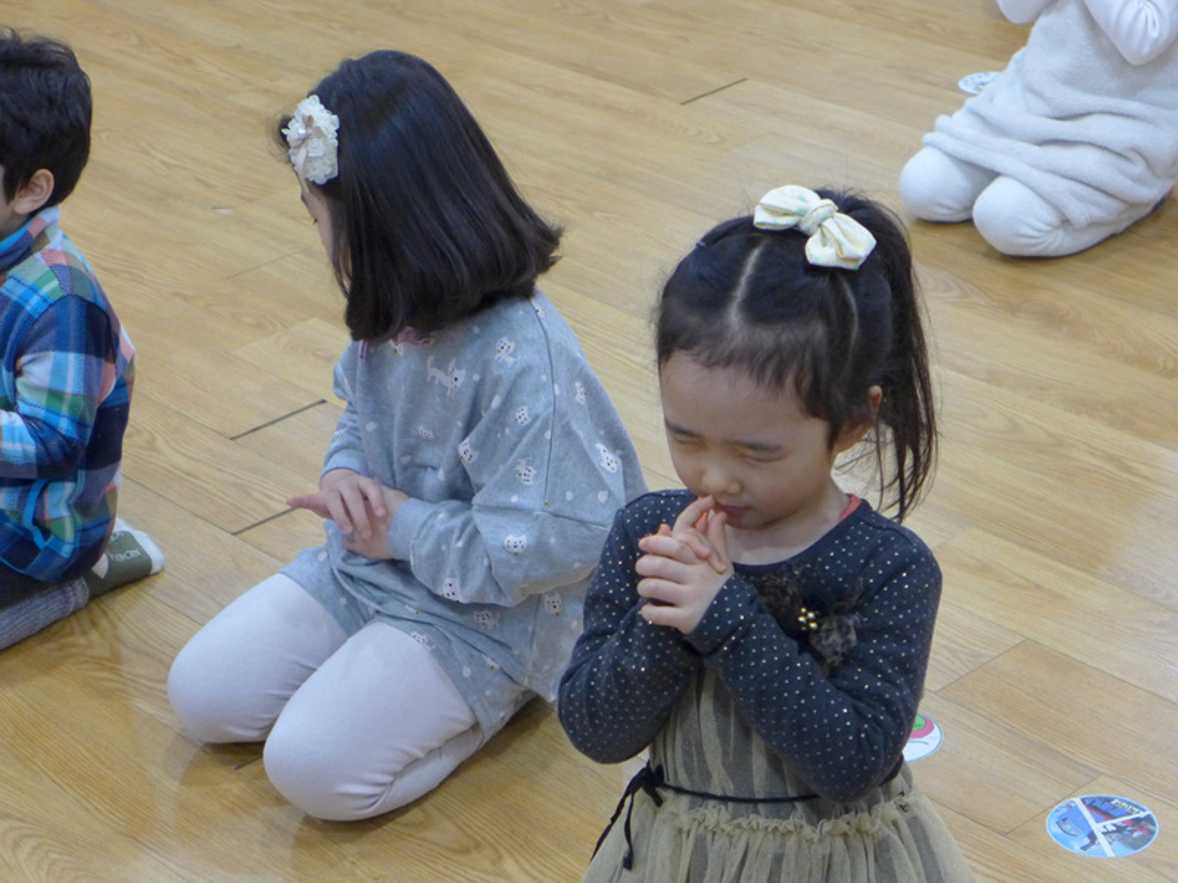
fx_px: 3063
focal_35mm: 90
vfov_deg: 16.4
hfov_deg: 21.8
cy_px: 442
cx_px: 589
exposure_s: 1/320
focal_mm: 17.7
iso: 800
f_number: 2.3
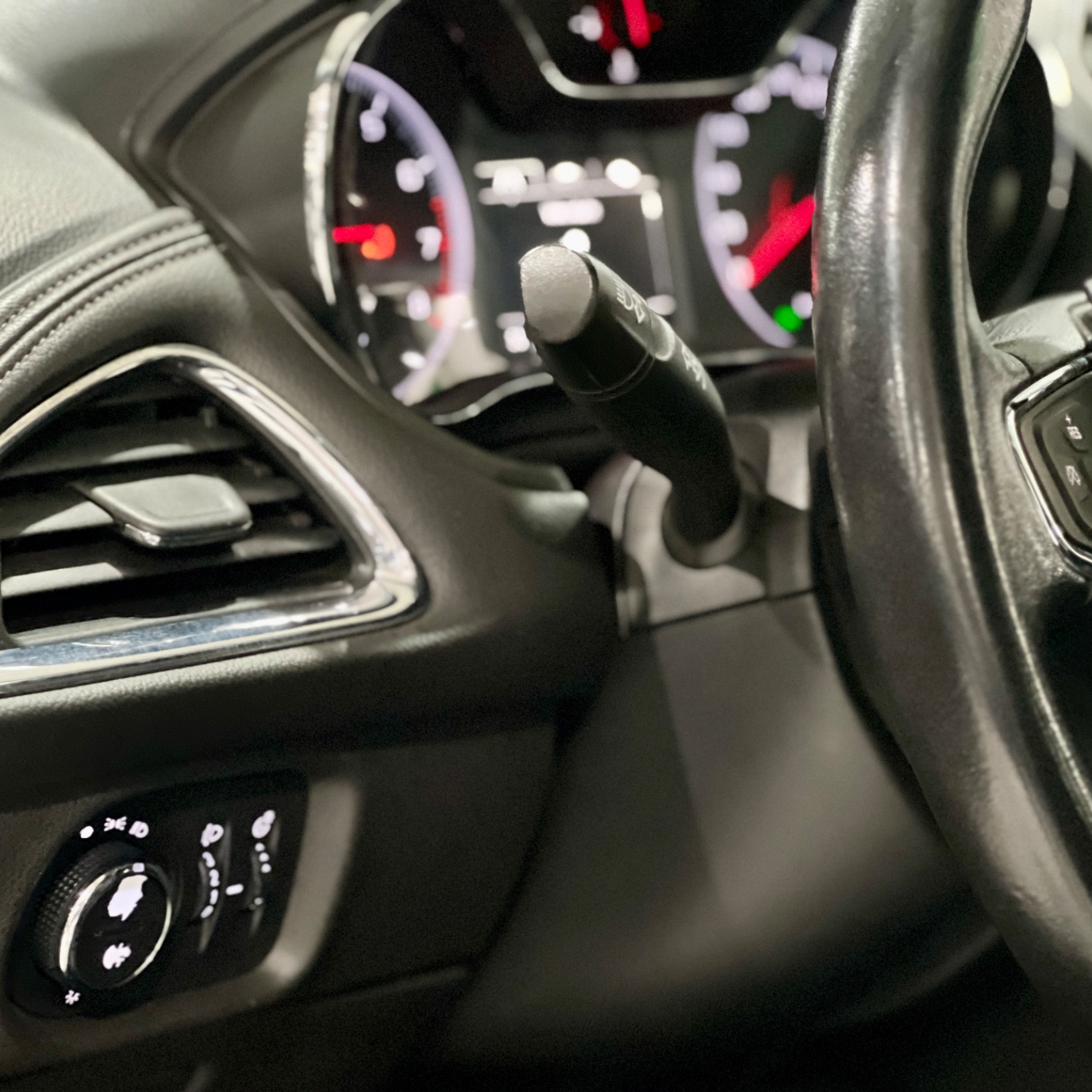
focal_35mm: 95
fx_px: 3391
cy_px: 570
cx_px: 395
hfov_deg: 18.3
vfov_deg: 18.3
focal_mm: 9
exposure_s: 1/15
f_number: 2.8
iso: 1000
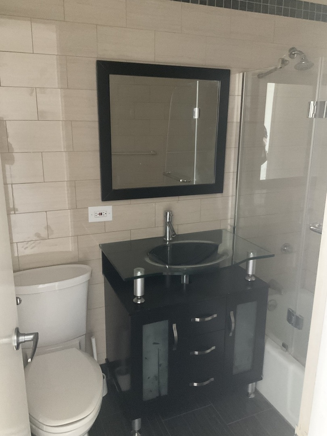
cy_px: 218
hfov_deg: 48.2
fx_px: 365
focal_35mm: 29
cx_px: 164
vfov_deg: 61.7
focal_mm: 3
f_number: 1.8
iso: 500
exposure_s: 1/30
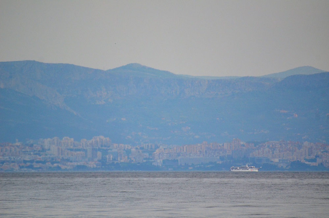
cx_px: 164
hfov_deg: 4.6
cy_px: 109
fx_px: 4103
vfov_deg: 3.0
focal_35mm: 450
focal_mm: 300
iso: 800
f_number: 5.6
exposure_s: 1/3200
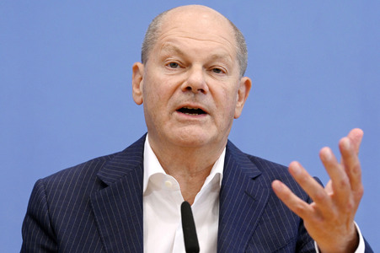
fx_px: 1846
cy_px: 126
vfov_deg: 7.8
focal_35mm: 175
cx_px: 190
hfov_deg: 11.8
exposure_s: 1/800
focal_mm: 175
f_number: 6.3
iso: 4000
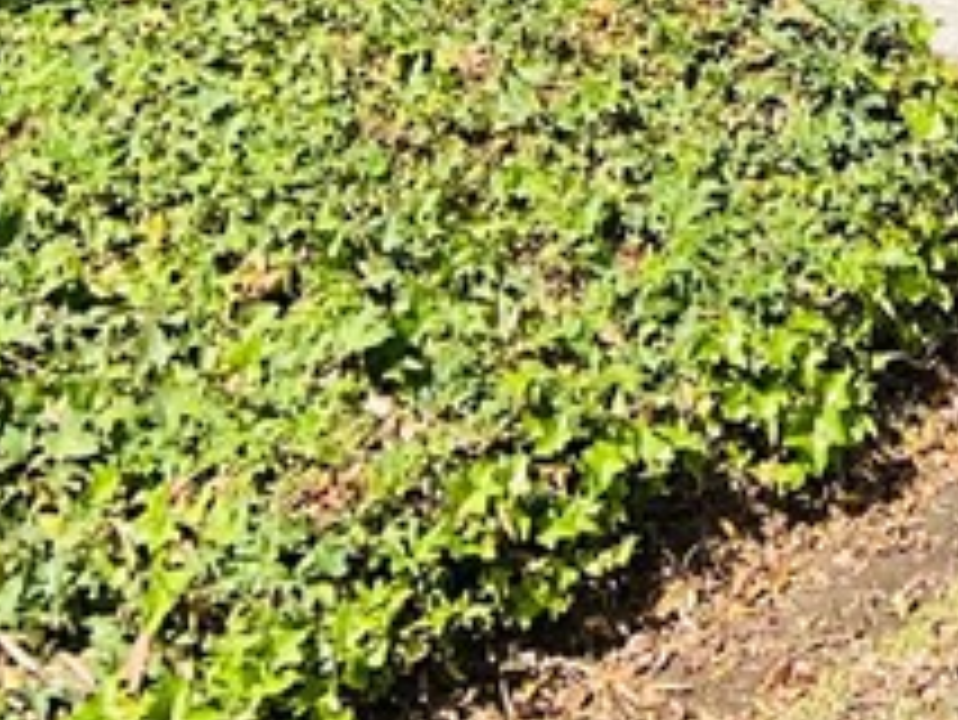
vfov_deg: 10.4
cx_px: 1016
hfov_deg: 15.4
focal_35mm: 125
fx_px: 3461
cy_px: -976
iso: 50
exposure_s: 1/3257
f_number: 1.5
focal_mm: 5.7
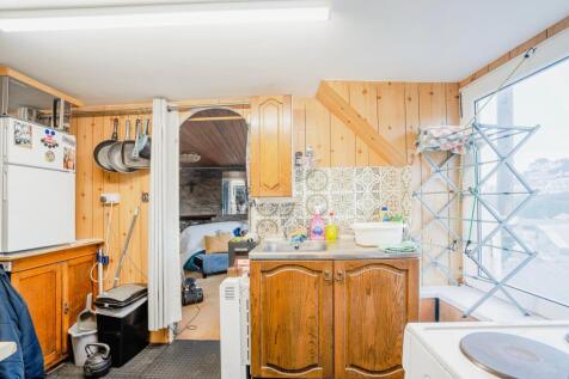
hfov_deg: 96.8
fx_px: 253
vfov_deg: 73.7
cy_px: 190
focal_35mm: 16
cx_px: 284
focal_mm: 16
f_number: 5
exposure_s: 1/15
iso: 100
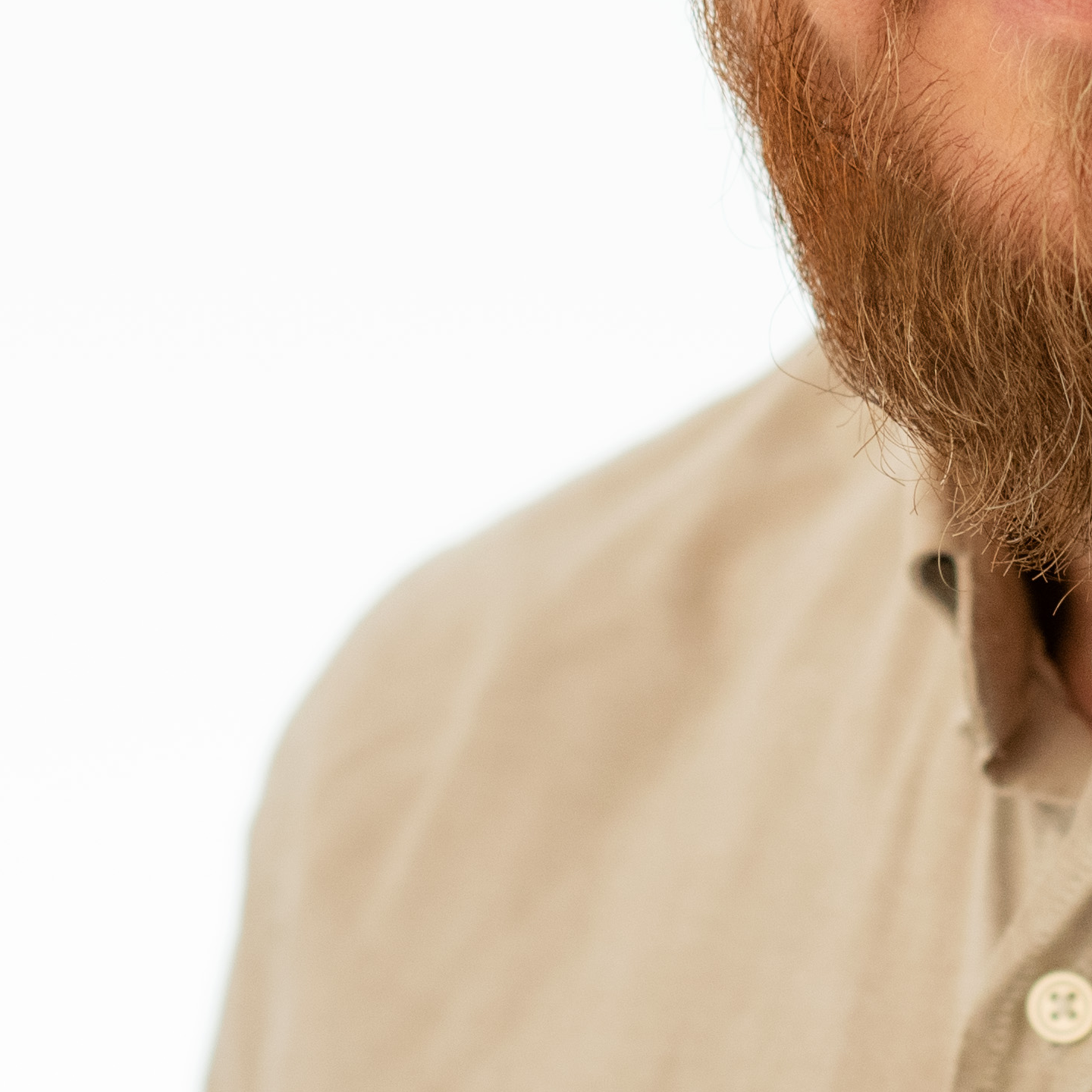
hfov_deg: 5.8
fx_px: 10778
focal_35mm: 302
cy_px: -132
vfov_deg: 5.8
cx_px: 1442
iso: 800
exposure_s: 1/160
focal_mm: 85
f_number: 3.2
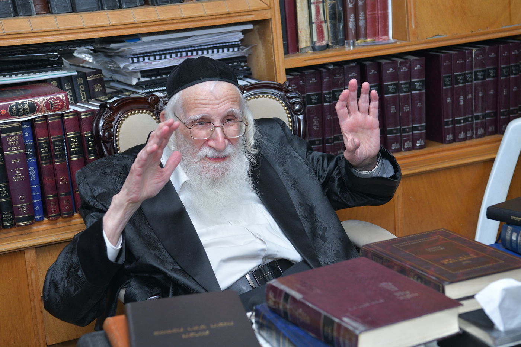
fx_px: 1013
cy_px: 174
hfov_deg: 28.8
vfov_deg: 19.5
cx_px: 260
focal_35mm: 70
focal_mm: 70
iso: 1250
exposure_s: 1/125
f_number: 5.6
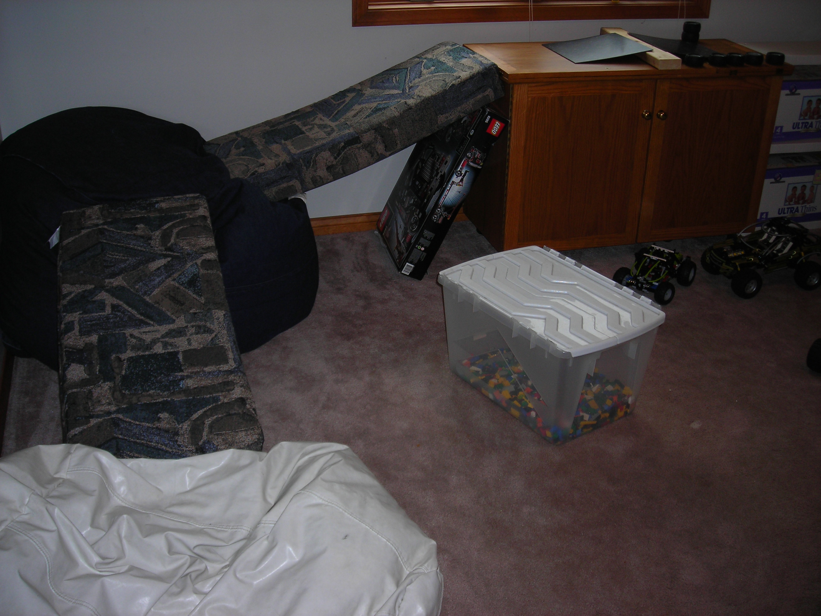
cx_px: 410
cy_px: 308
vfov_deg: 37.7
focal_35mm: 38
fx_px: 901
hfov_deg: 49.0
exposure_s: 1/60.1
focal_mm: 6.3
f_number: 3.2
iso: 57
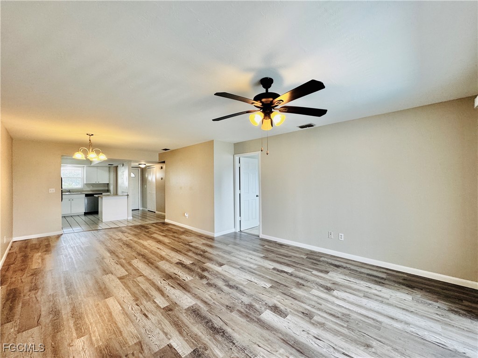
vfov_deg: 85.7
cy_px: 179
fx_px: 193
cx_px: 239
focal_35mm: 14
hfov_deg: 102.1
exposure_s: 1/120
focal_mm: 2.22
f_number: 2.2
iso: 160
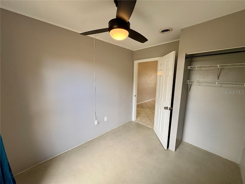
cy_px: 92
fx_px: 99
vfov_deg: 85.7
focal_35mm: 14
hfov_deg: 102.1
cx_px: 122
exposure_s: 1/99
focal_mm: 2.22
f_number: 2.2
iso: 160
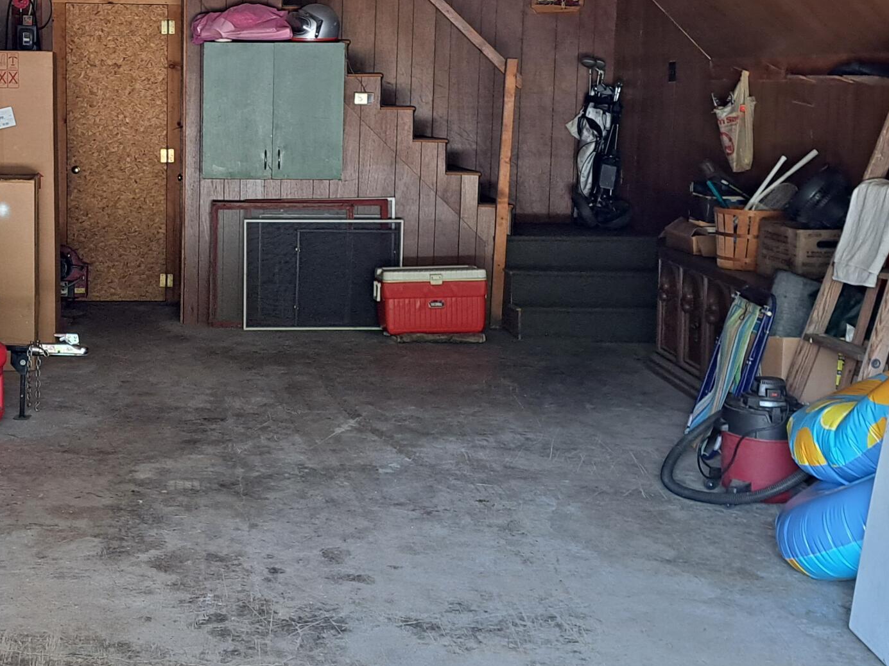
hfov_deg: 35.6
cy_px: 246
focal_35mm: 52
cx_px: 177
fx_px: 1335
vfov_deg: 27.9
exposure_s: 1/60
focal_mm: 5.23
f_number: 1.8
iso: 125
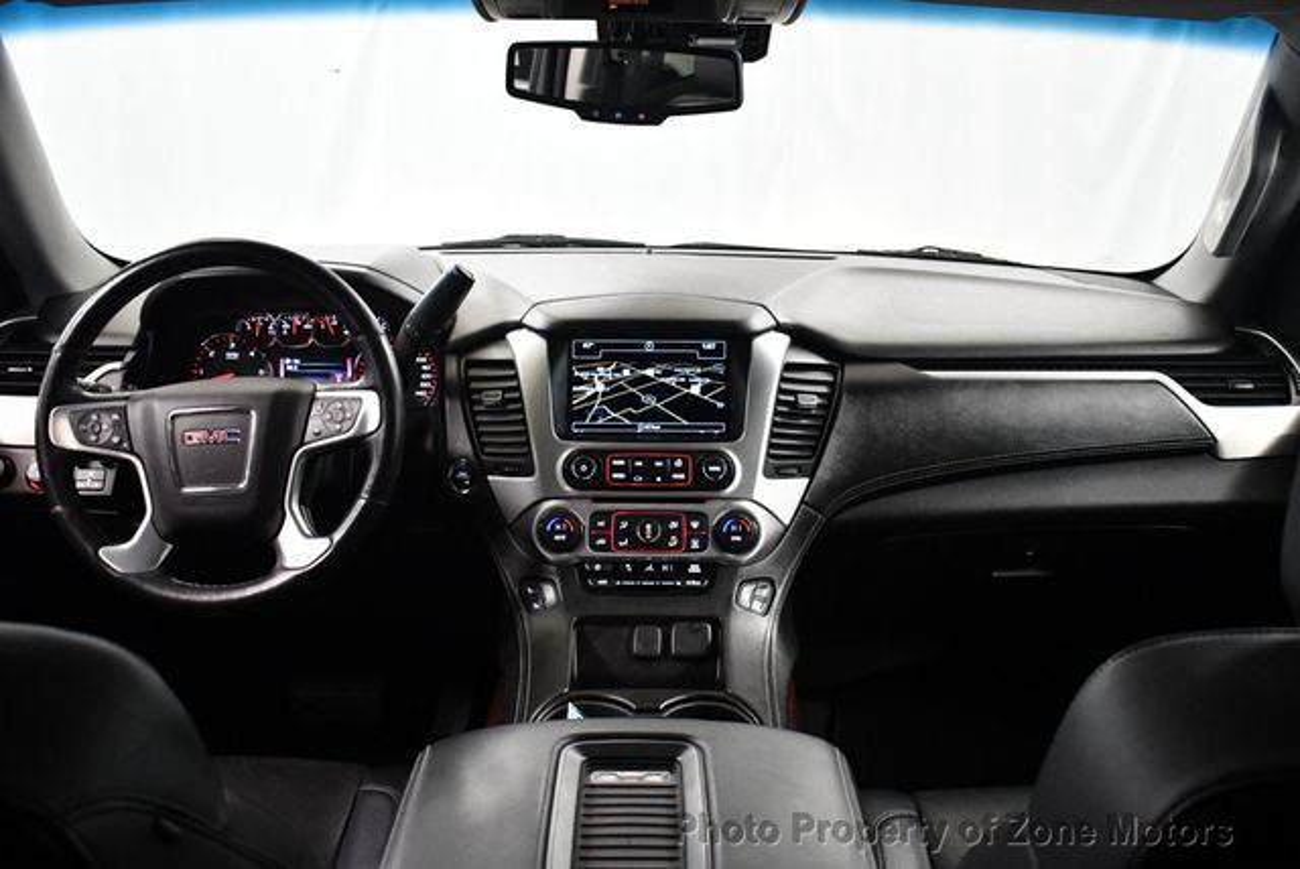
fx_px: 1301
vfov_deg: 36.9
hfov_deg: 53.1
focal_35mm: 36
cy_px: 434
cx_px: 650
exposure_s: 1/100
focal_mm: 18
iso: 3200
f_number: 3.5
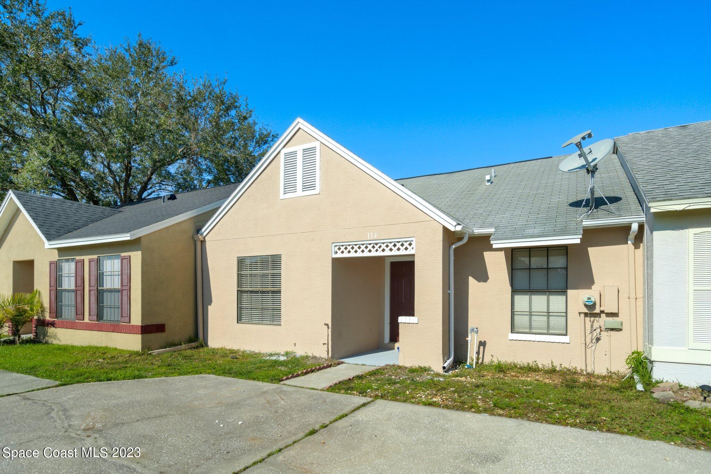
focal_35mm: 19
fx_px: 375
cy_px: 237
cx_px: 356
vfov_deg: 64.5
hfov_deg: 86.9
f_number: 6.3
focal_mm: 19
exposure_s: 1/1000
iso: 320
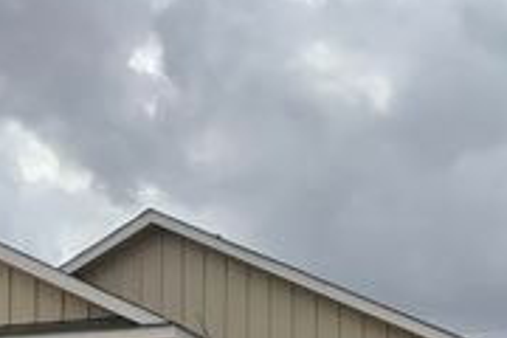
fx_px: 1183
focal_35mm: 84
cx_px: 177
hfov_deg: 24.1
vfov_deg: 15.6
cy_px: 424
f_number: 1.8
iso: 16
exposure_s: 1/3322
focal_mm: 3
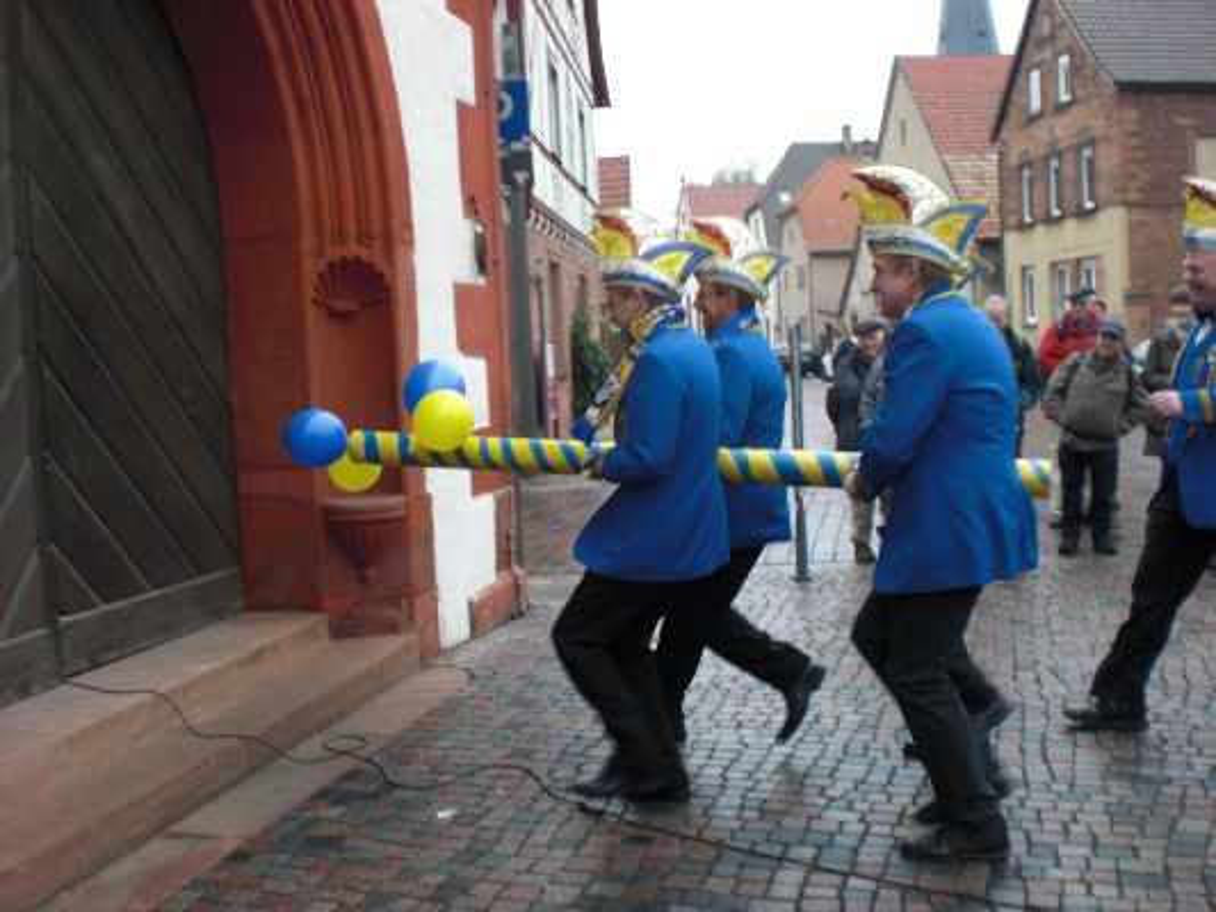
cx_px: 608
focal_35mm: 38
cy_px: 456
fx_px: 1335
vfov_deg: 37.7
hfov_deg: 49.0
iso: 100
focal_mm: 6.3
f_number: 3.1
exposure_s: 1/125
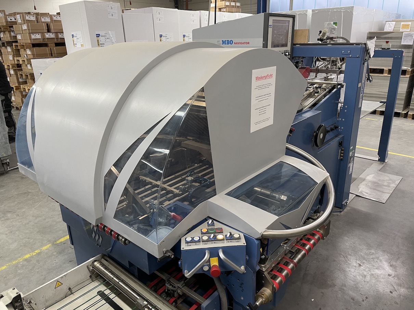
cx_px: 207
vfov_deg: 53.0
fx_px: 311
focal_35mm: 26
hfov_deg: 67.3
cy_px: 155
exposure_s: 1/50
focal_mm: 4.2
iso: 80
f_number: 1.6
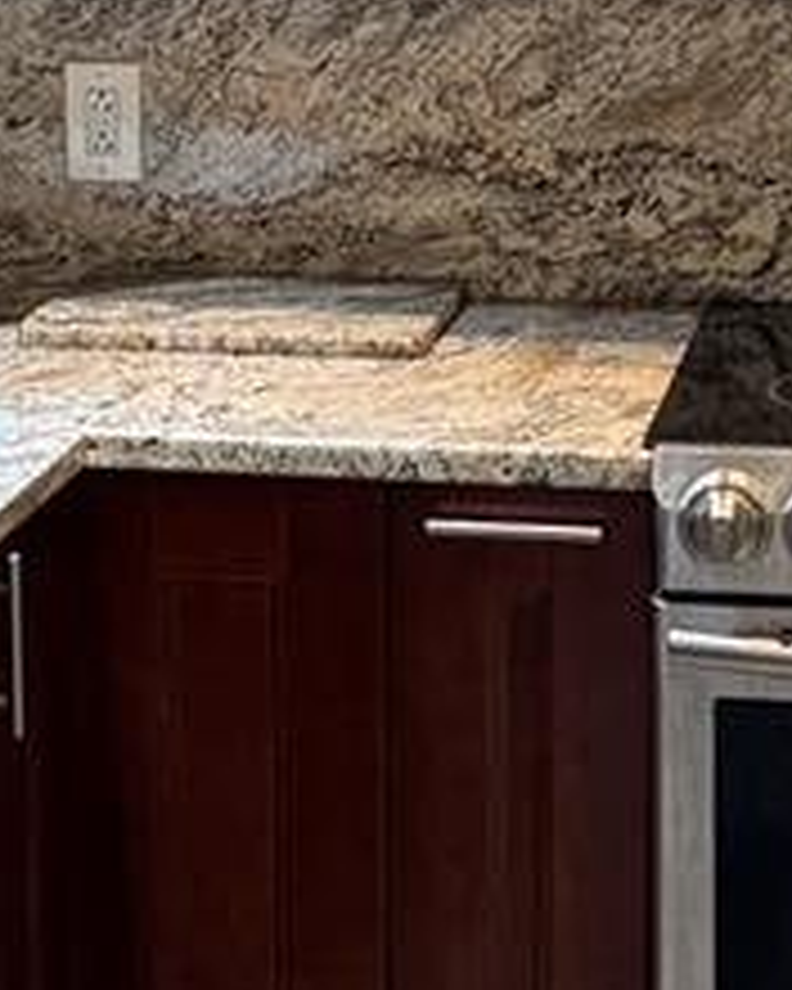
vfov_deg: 14.9
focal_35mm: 128
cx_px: 418
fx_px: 3750
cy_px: 117
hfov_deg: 12.1
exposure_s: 1/60
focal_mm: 6.76
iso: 400
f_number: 1.78
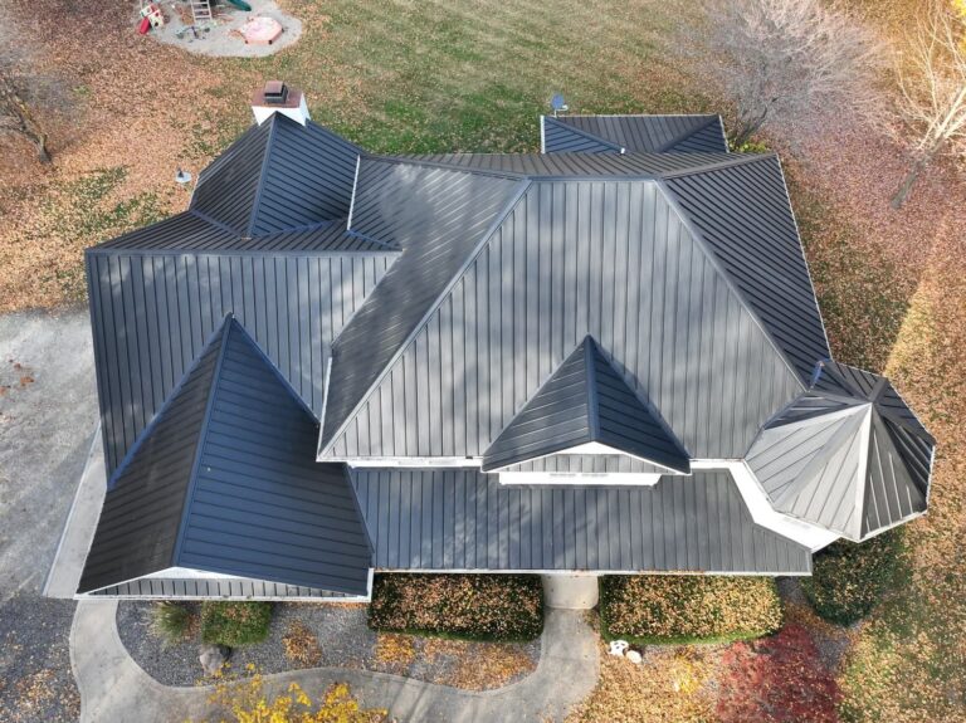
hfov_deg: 71.6
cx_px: 483
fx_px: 669
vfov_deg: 56.8
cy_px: 362
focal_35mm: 24
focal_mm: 12.29
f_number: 2.8
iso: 140
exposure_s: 1/240
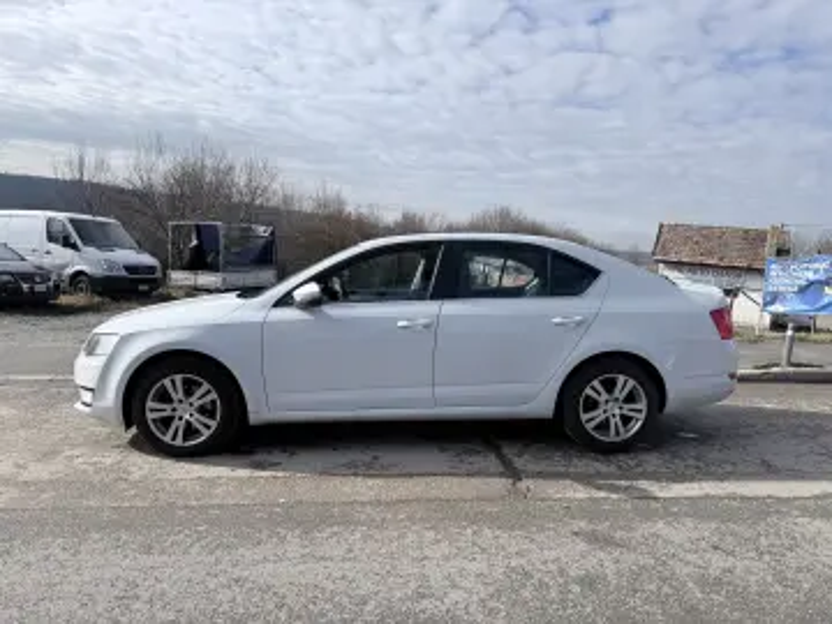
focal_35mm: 24
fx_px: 577
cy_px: 312
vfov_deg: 56.8
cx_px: 416
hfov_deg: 71.6
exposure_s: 1/4975
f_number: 1.78
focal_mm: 6.76
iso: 80
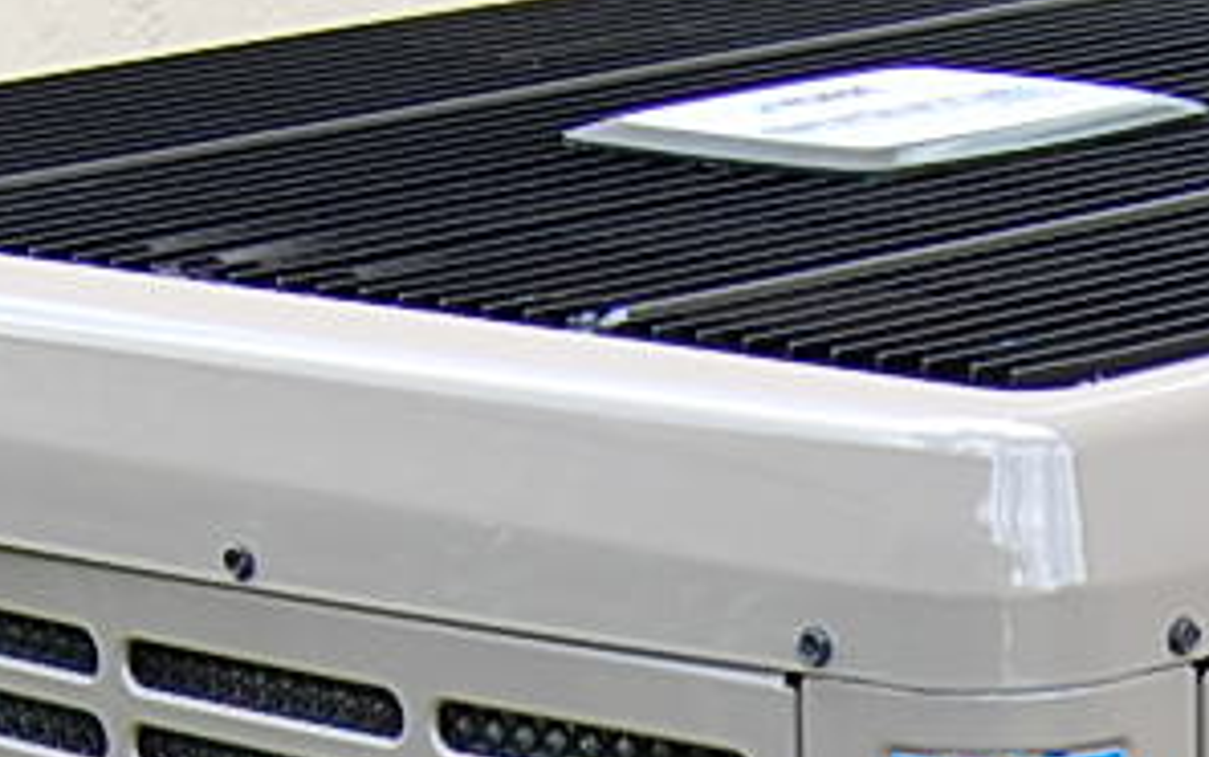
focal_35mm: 170
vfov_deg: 7.4
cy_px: 1612
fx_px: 5605
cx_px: 989
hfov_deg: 12.3
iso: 200
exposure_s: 1/125
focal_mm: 22
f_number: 5.6
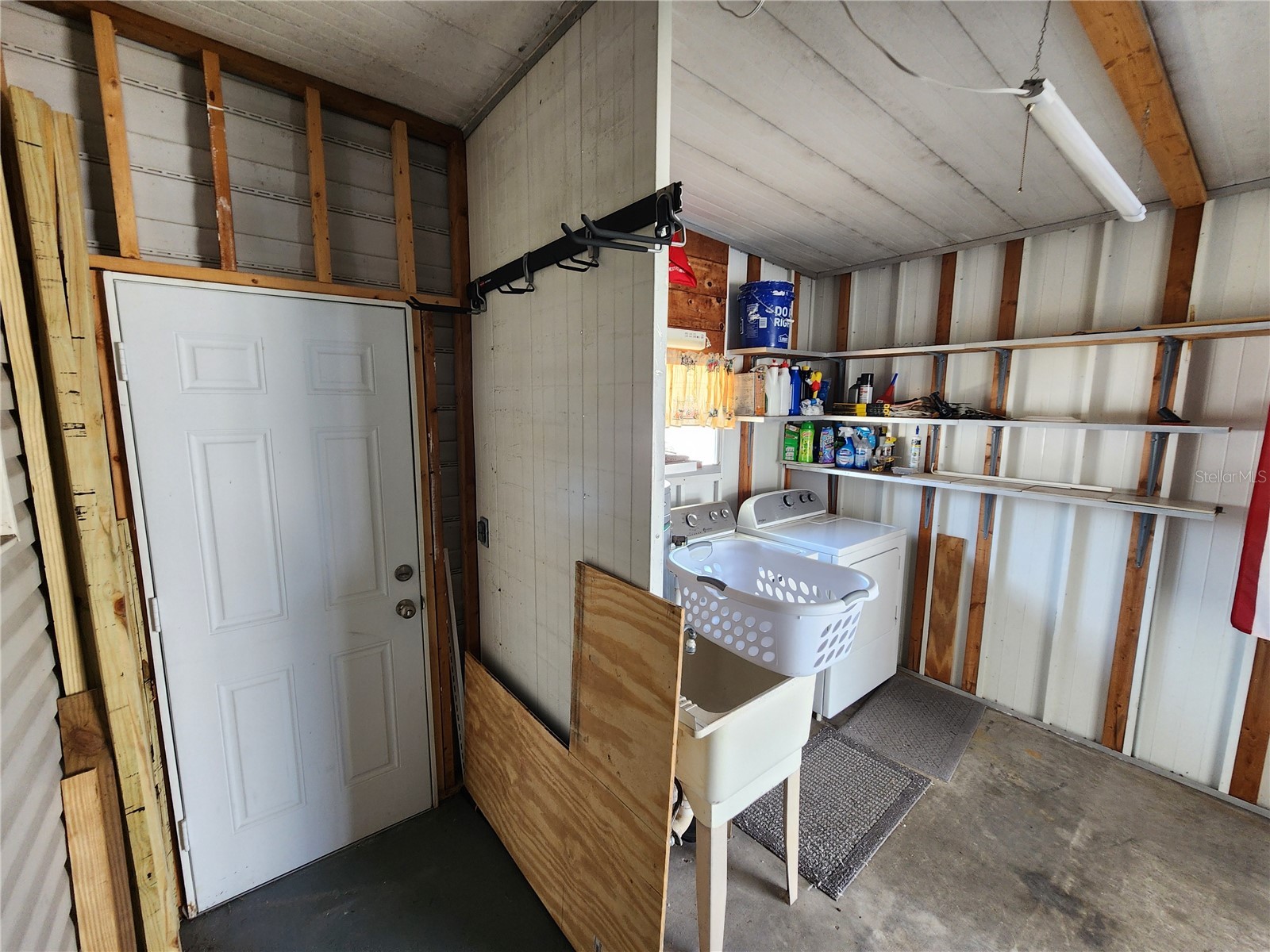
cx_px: 635
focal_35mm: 13
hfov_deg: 106.2
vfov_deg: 89.9
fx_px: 477
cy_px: 476
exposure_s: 1/60
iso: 160
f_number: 2.2
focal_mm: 2.2
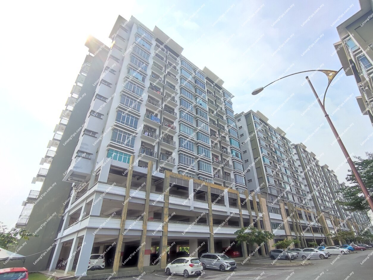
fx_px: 172
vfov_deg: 78.1
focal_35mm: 16
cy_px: 140
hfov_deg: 94.5
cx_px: 186
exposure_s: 1/436
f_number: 2.2
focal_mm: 1.65
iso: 50
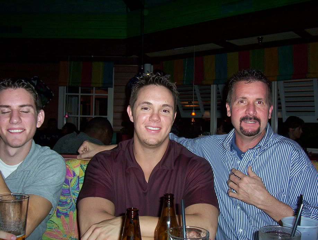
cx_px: 159
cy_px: 120
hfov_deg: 43.8
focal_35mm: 43
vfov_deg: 33.7
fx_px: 396
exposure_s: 1/60
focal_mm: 5.77
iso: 140
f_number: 2.73
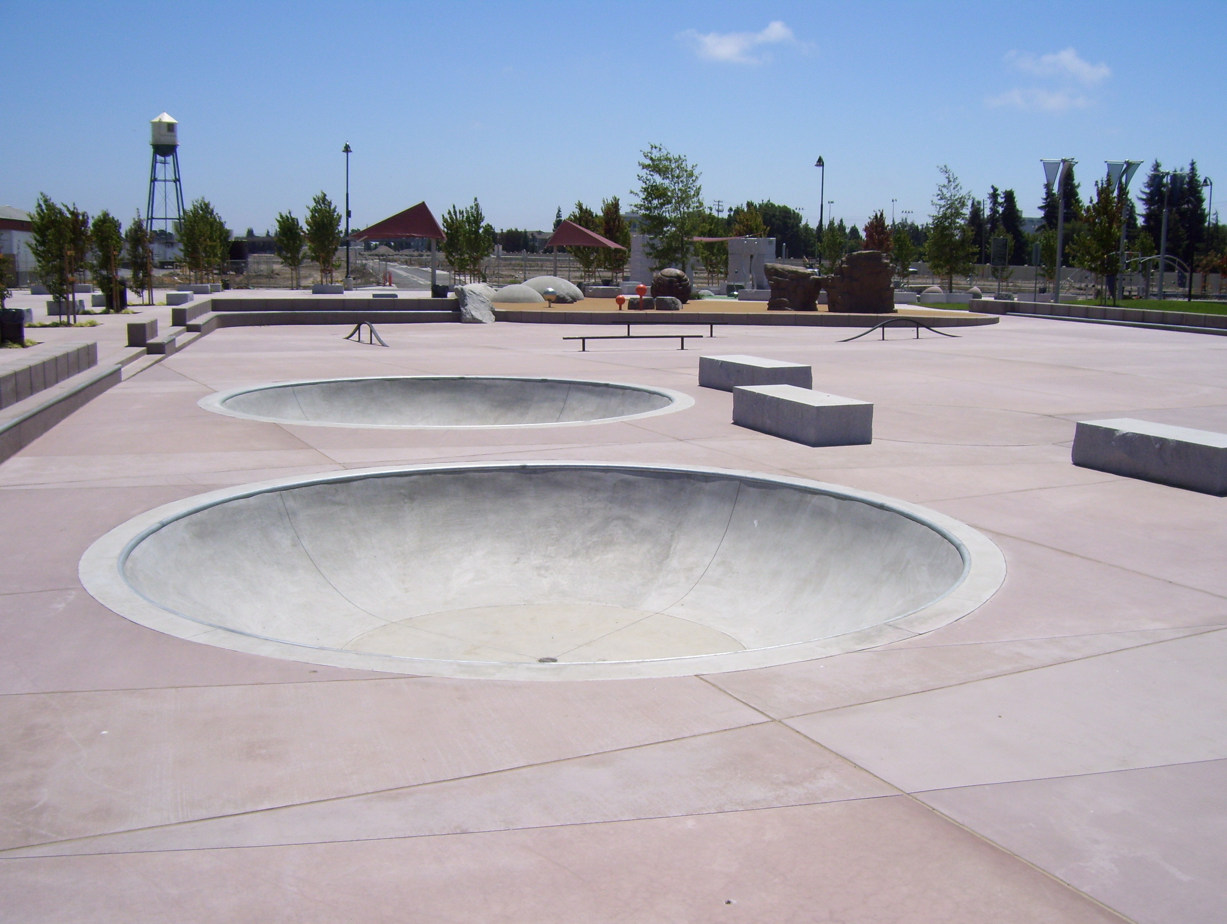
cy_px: 462
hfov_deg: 51.3
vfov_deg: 39.7
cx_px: 614
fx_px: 1278
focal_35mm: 36
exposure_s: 1/1250
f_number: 4.8
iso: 80
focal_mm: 6
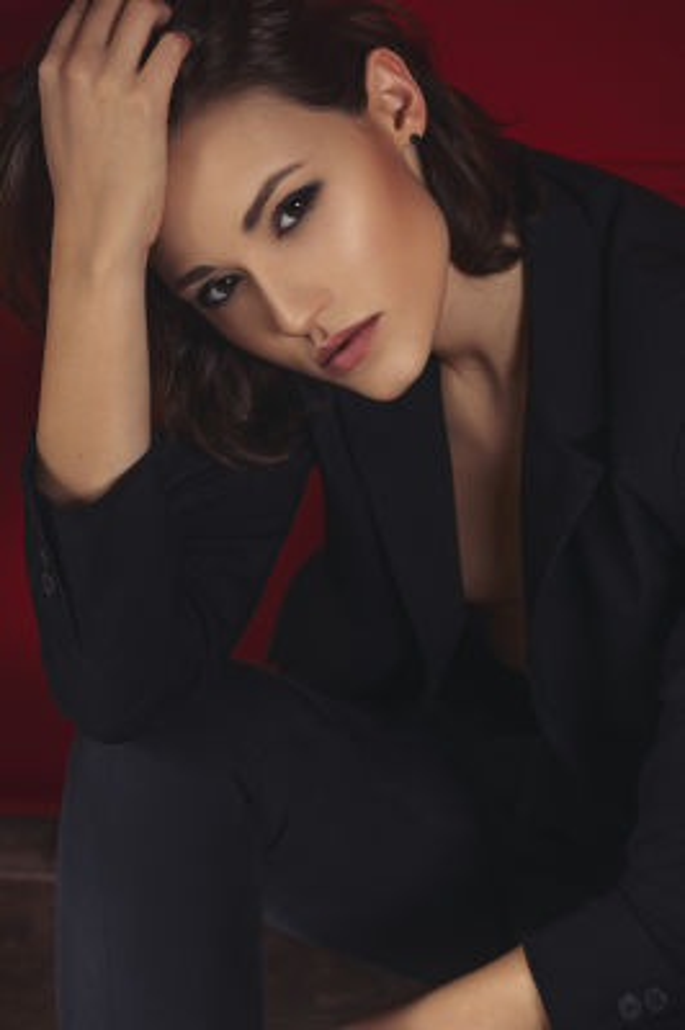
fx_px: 3002
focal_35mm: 105
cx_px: 342
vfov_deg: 19.5
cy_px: 515
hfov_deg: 13.0
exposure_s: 1/200
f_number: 5.6
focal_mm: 105
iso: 100
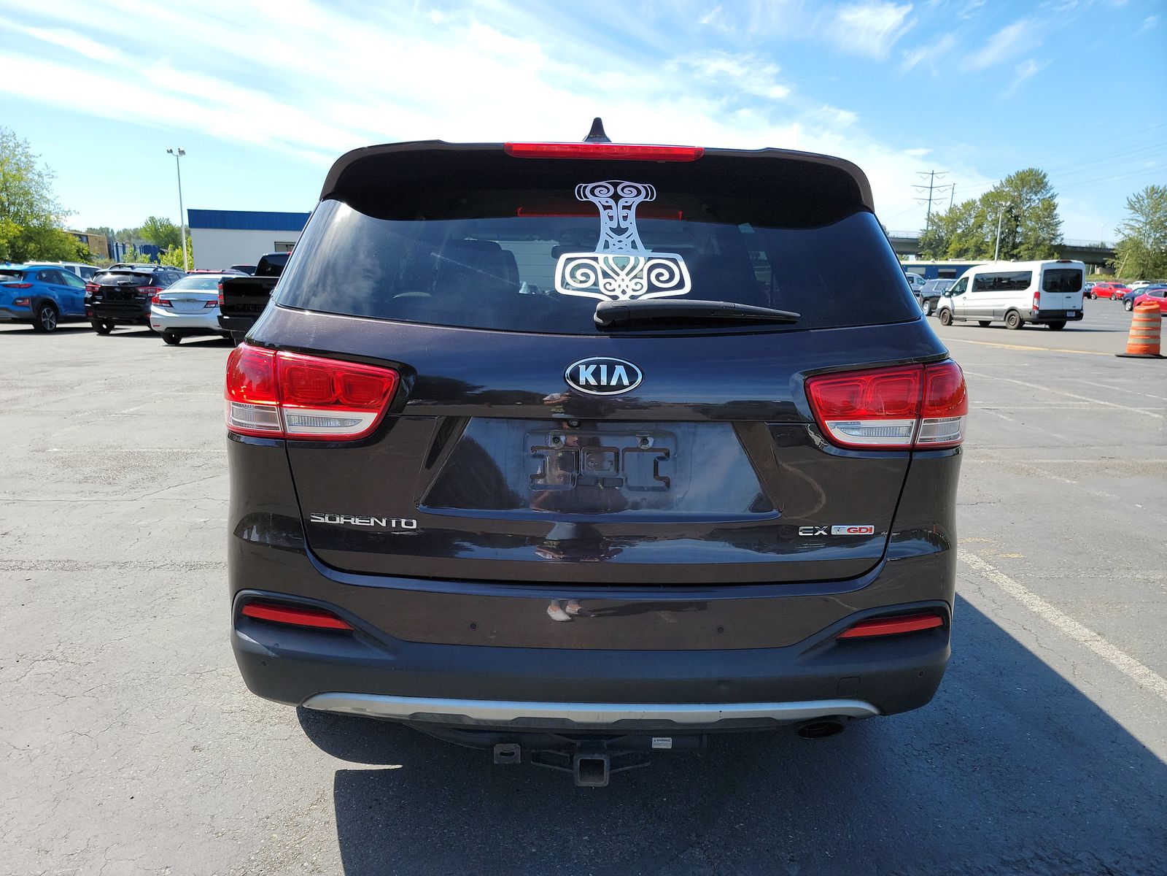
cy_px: 438
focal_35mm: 24
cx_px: 584
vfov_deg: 56.8
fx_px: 809
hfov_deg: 71.6
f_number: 1.8
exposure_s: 1/404
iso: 50
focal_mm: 6.7
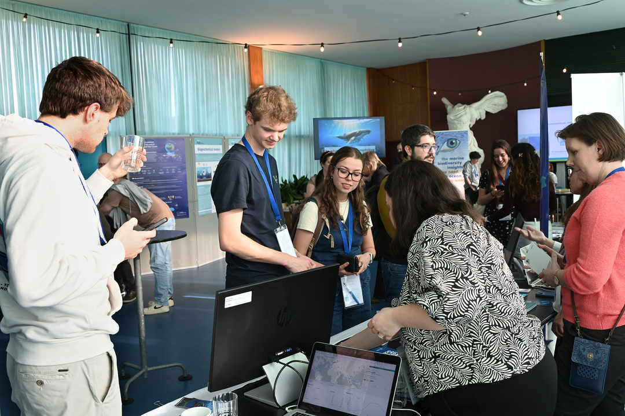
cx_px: 312
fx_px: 564
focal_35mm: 32
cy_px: 208
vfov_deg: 40.5
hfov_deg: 58.0
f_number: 8
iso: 1000
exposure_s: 1/200
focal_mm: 32.5
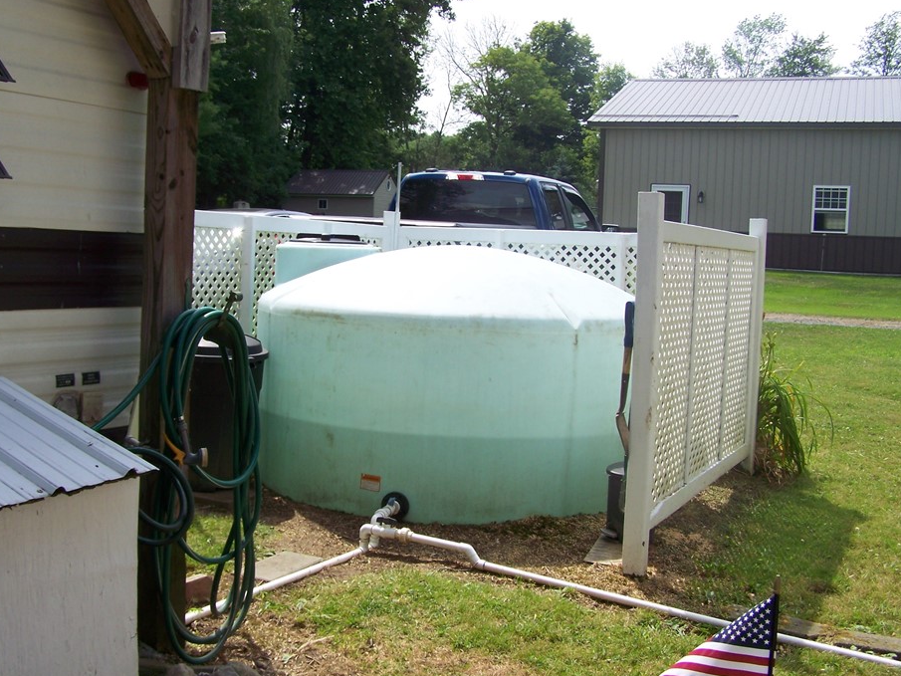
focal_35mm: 43
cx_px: 402
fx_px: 1119
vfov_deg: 33.6
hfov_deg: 43.8
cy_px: 338
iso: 64
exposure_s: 1/320
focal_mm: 6.3
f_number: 4
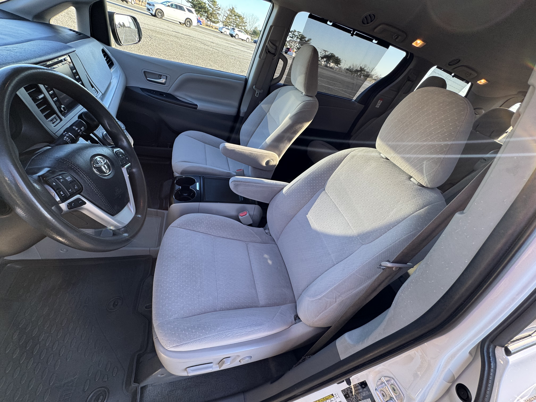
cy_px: 201
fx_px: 217
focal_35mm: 14
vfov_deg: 85.7
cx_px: 268
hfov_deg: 102.1
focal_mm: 2.22
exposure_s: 1/99
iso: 64
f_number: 2.2
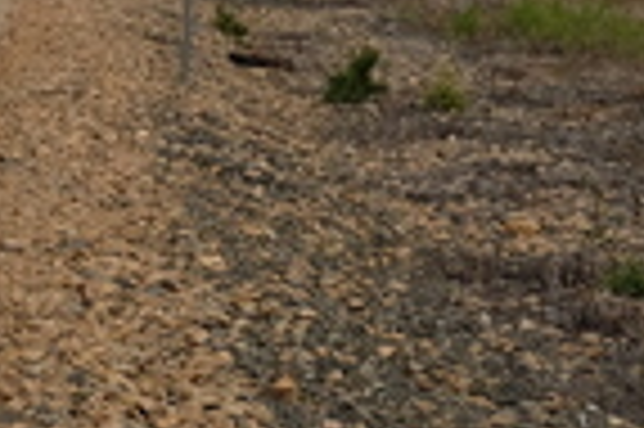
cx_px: -680
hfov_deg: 8.4
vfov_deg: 5.8
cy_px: -203
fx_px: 4163
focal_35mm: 233
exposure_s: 1/500
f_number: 5
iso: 200
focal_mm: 27.7
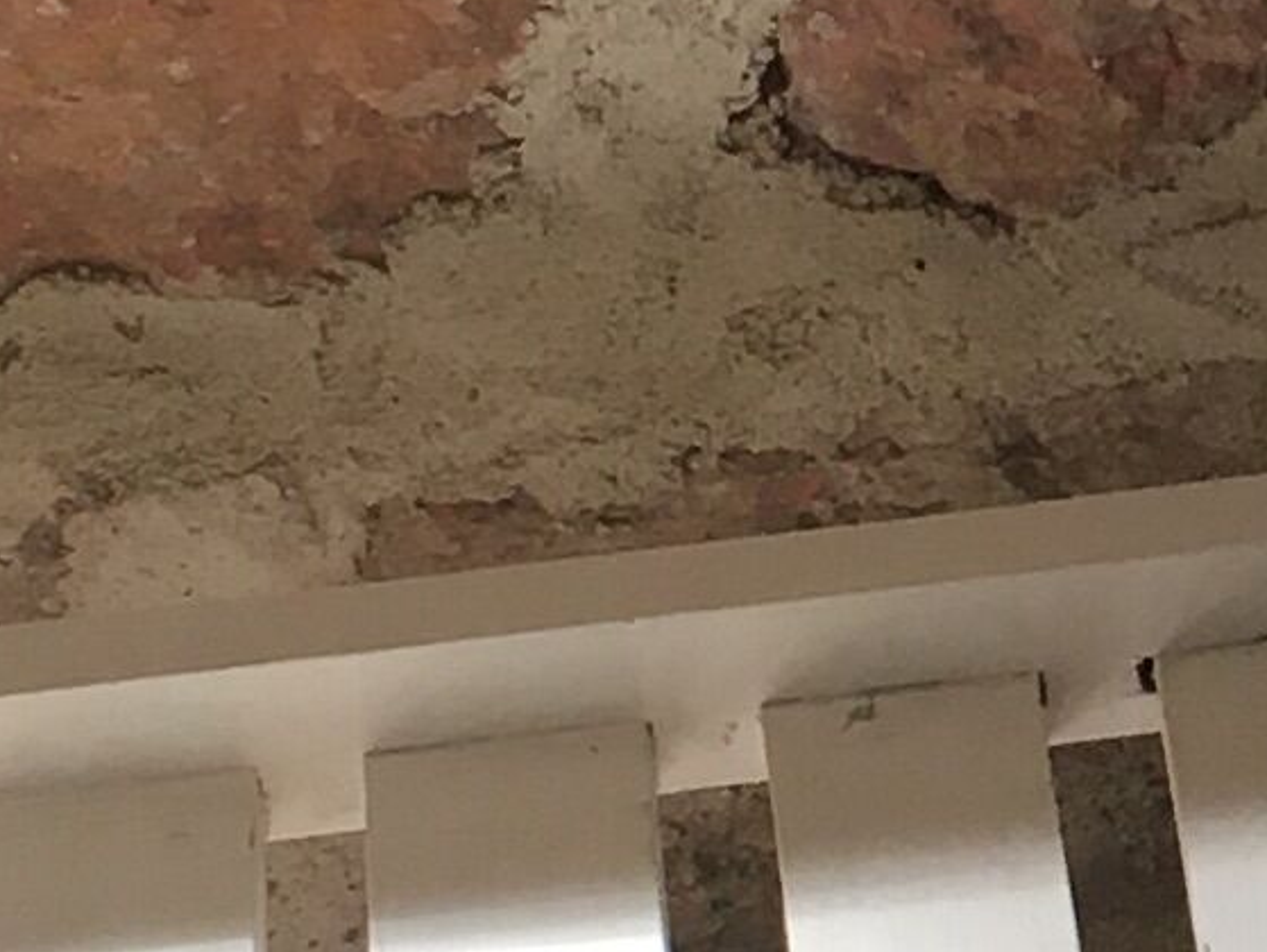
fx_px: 7655
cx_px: 2049
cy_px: 356
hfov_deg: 9.2
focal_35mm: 209
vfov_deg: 7.1
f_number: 2.2
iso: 25
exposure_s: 1/33
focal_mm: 4.15
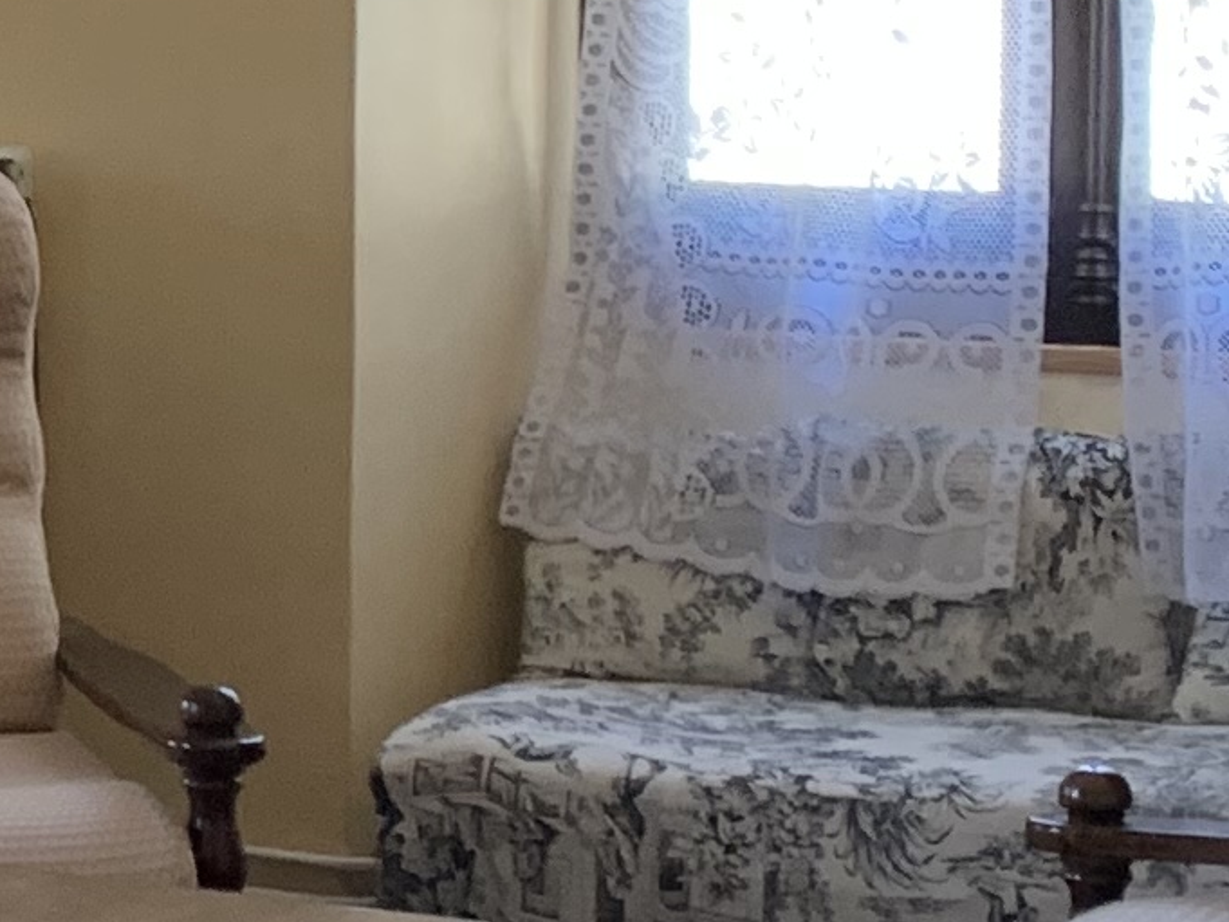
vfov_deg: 9.6
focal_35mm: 154
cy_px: 189
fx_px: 5469
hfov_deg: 11.6
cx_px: -1218
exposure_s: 1/60
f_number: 1.8
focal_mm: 4.25
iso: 100
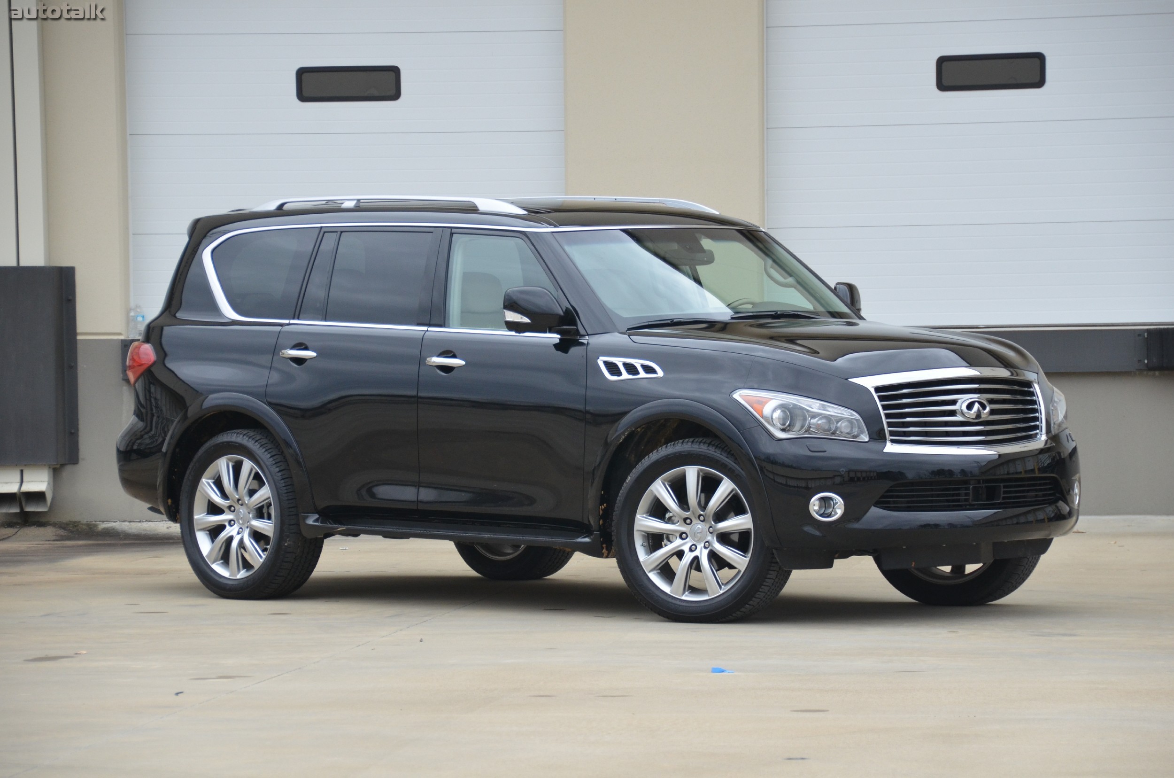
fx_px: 5126
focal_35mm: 158
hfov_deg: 13.1
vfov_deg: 8.7
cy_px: 389
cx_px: 587
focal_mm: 105
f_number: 5.3
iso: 800
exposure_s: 1/800
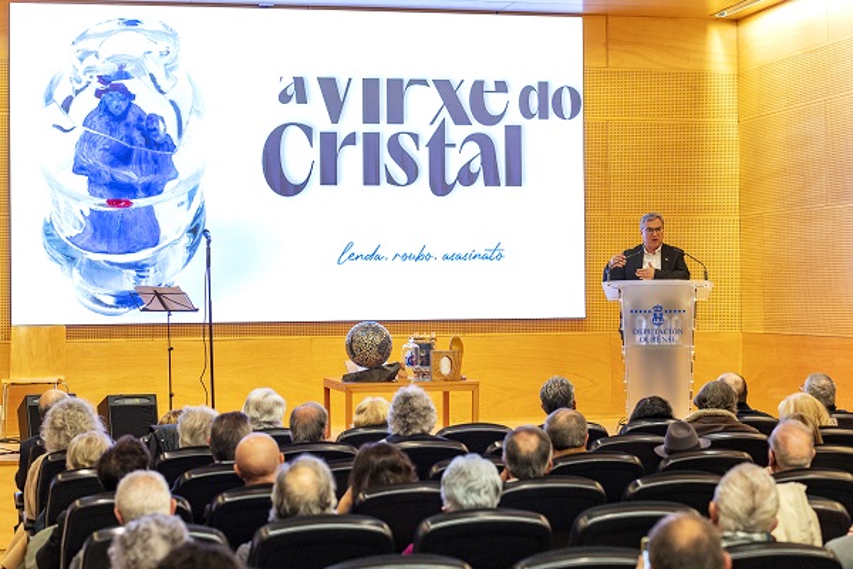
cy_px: 284
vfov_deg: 17.5
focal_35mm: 78
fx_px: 1848
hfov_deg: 26.0
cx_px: 426
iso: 2000
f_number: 4
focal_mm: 78
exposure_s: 1/160
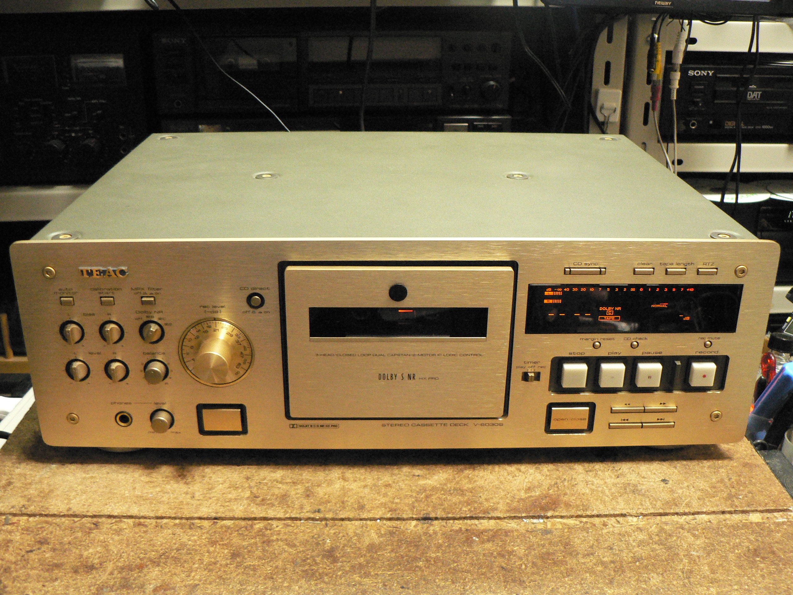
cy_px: 298
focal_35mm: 36
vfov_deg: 39.7
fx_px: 825
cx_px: 396
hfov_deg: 51.4
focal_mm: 6
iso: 400
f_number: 2.8
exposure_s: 1/15
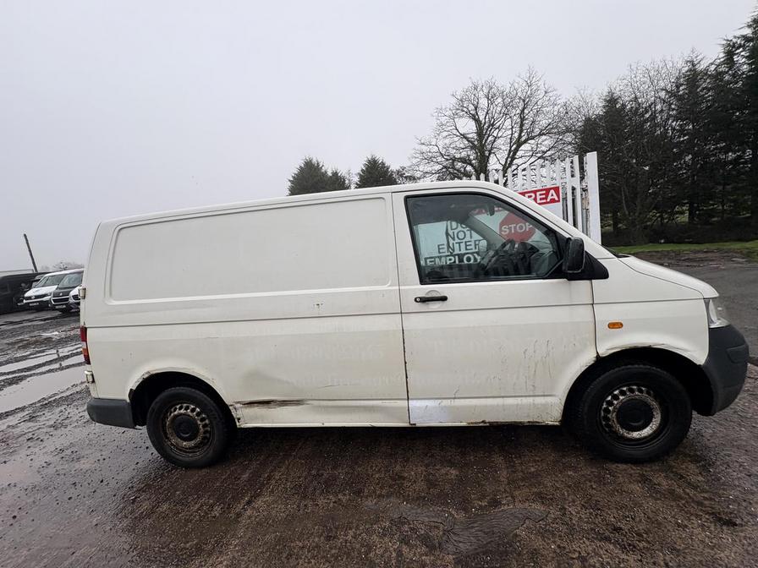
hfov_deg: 102.1
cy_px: 284
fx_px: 307
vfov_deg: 85.7
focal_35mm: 14
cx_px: 379
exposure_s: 1/184
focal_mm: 2.22
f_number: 2.2
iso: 40
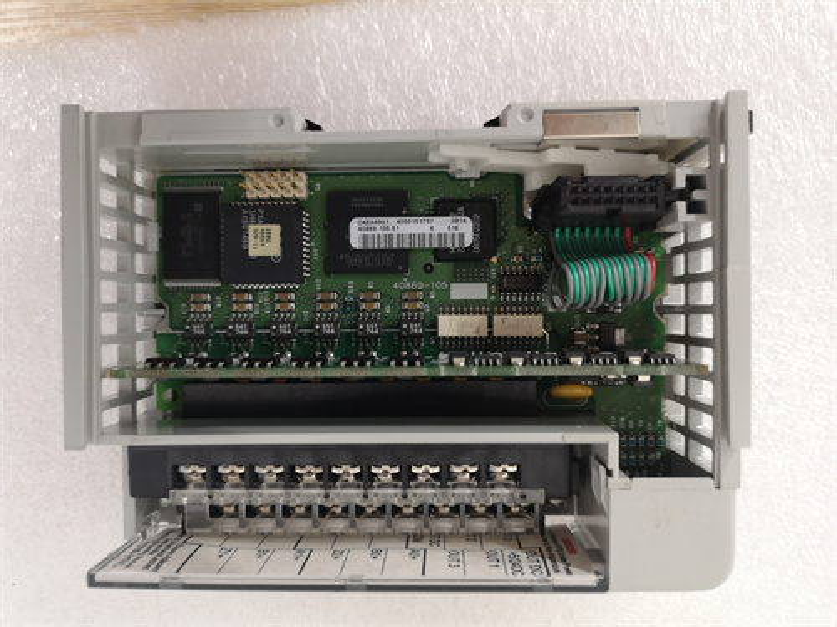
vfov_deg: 51.4
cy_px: 314
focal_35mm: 27
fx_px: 653
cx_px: 418
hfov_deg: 65.3
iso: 320
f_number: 1.8
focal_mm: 3.95
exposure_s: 1/25
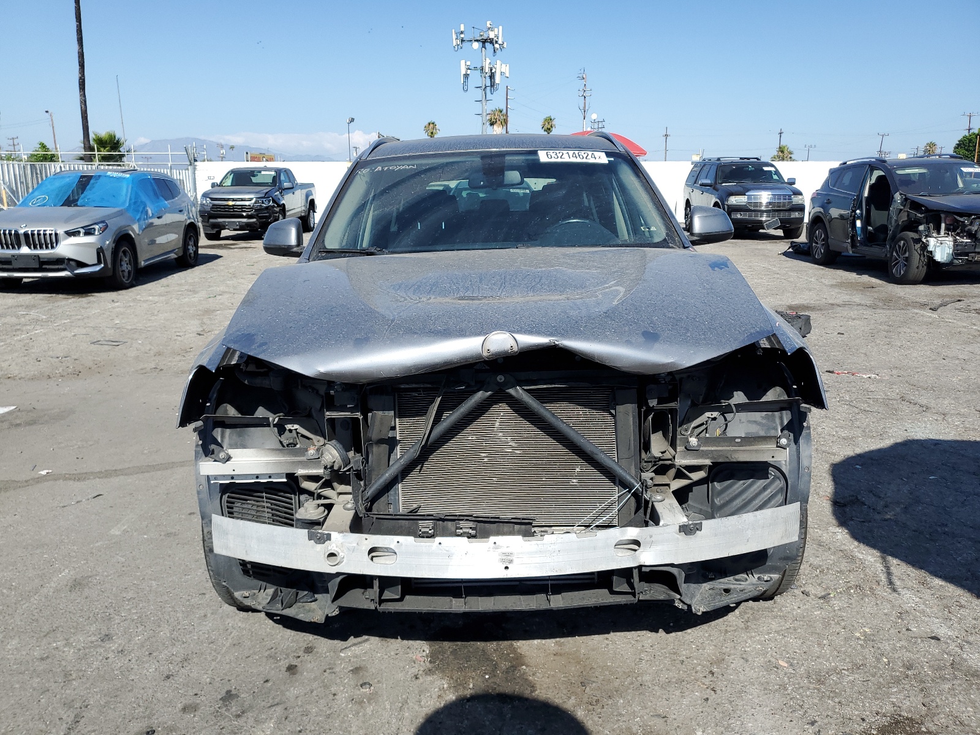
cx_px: 490
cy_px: 368
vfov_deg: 53.1
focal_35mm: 26
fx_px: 736
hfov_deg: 67.3
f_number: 1.5
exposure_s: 1/2500
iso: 50
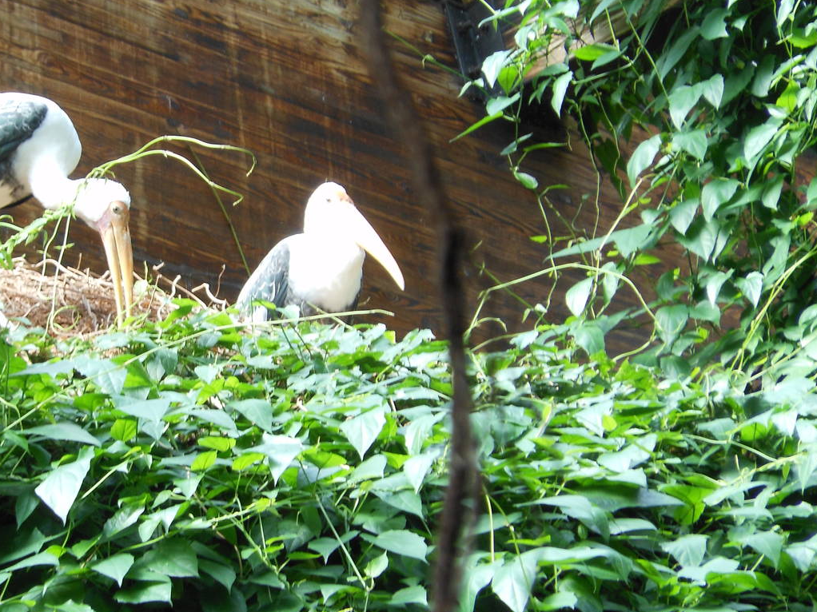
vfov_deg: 5.7
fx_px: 6135
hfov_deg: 7.6
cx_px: 188
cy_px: 221
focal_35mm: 260
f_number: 5.5
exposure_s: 1/30
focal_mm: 29.8
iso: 80
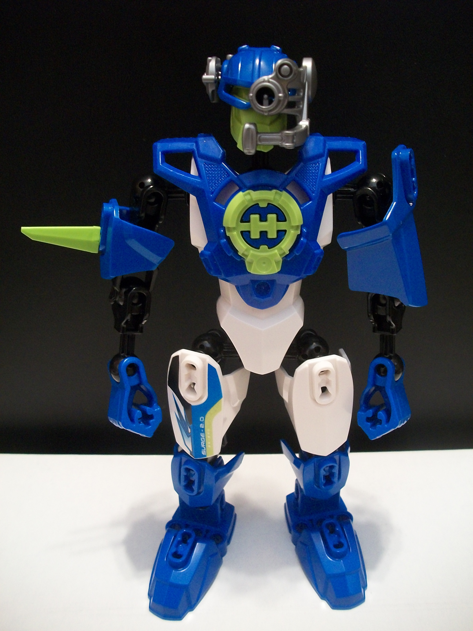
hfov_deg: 44.2
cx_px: 236
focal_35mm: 32
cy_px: 316
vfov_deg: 56.8
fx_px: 583
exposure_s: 1/8
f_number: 2.9
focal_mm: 5.7
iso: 220
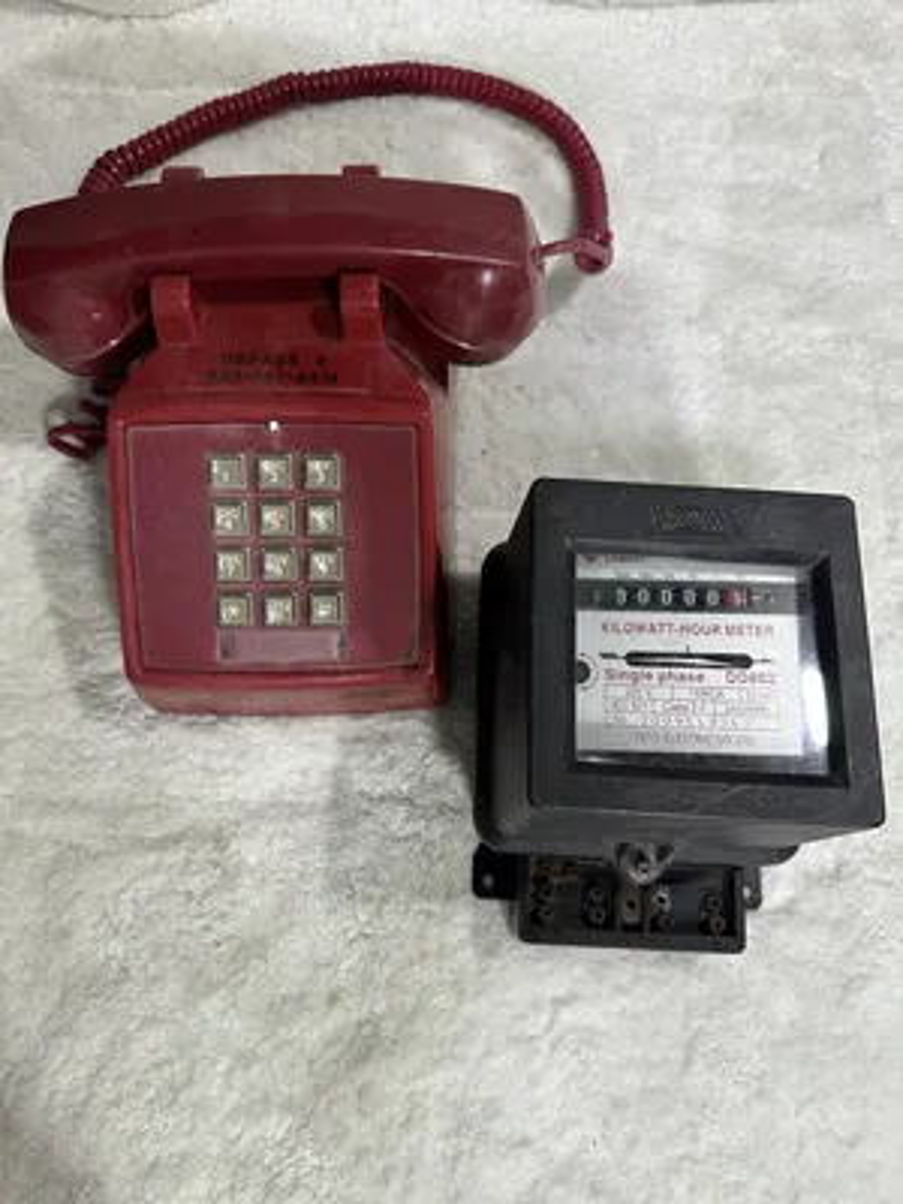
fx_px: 835
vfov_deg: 71.6
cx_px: 452
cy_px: 602
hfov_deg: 56.8
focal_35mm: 24
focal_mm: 6.86
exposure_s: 1/49
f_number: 1.78
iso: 200
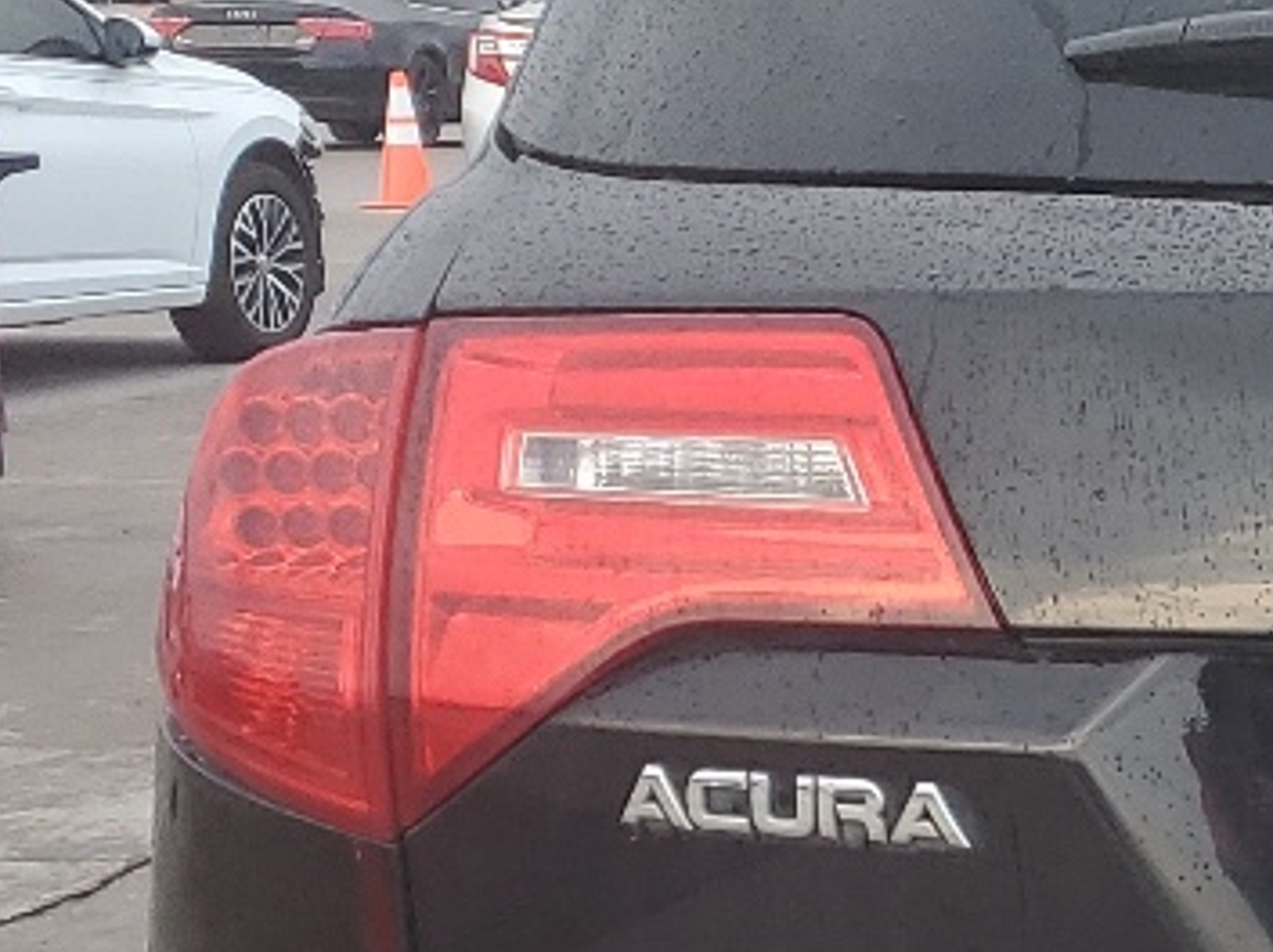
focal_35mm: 118
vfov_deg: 12.5
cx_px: 2286
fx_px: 4335
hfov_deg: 14.7
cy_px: 783
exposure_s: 1/147
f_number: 1.5
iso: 50
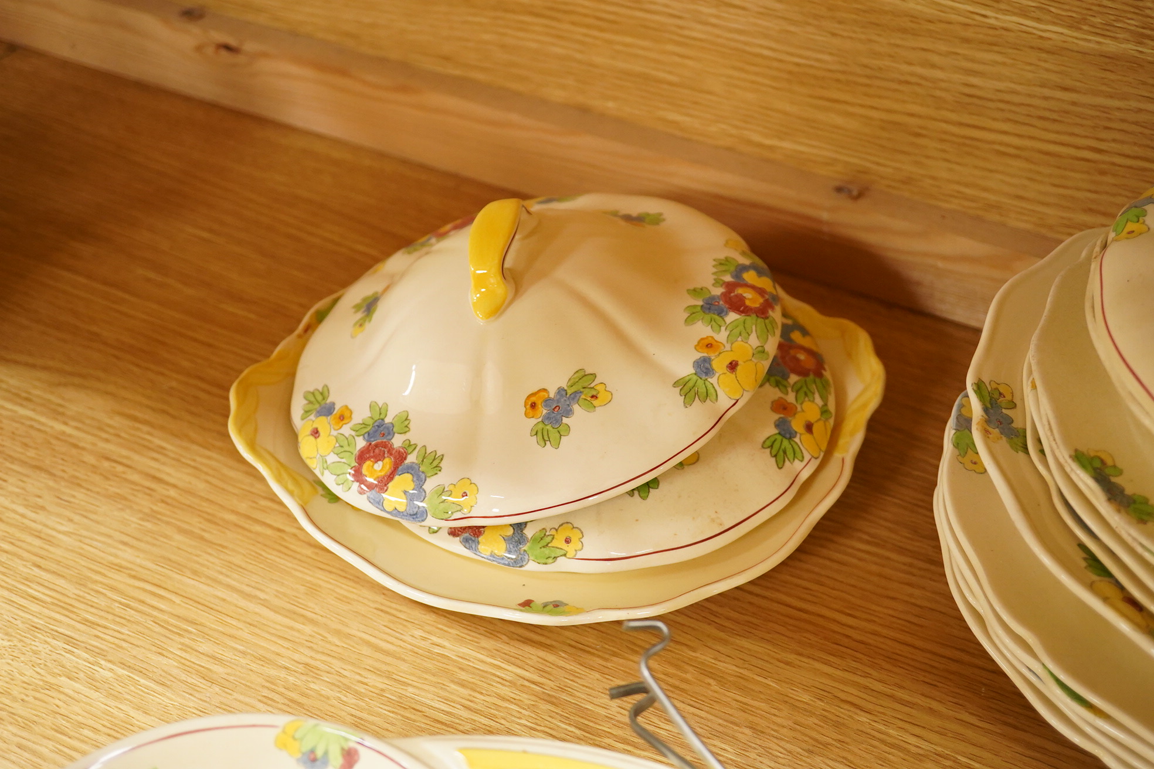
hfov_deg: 43.6
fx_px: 1442
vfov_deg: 29.9
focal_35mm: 45
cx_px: 577
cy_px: 384
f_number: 6.3
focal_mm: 30
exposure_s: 1/80
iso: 2500
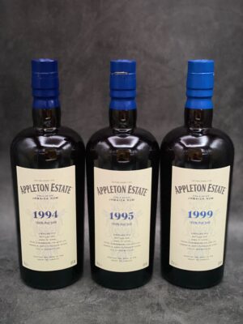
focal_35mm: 52
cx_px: 122
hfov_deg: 28.0
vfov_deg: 36.8
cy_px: 162
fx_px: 487
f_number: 2
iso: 400
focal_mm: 6
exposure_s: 1/24
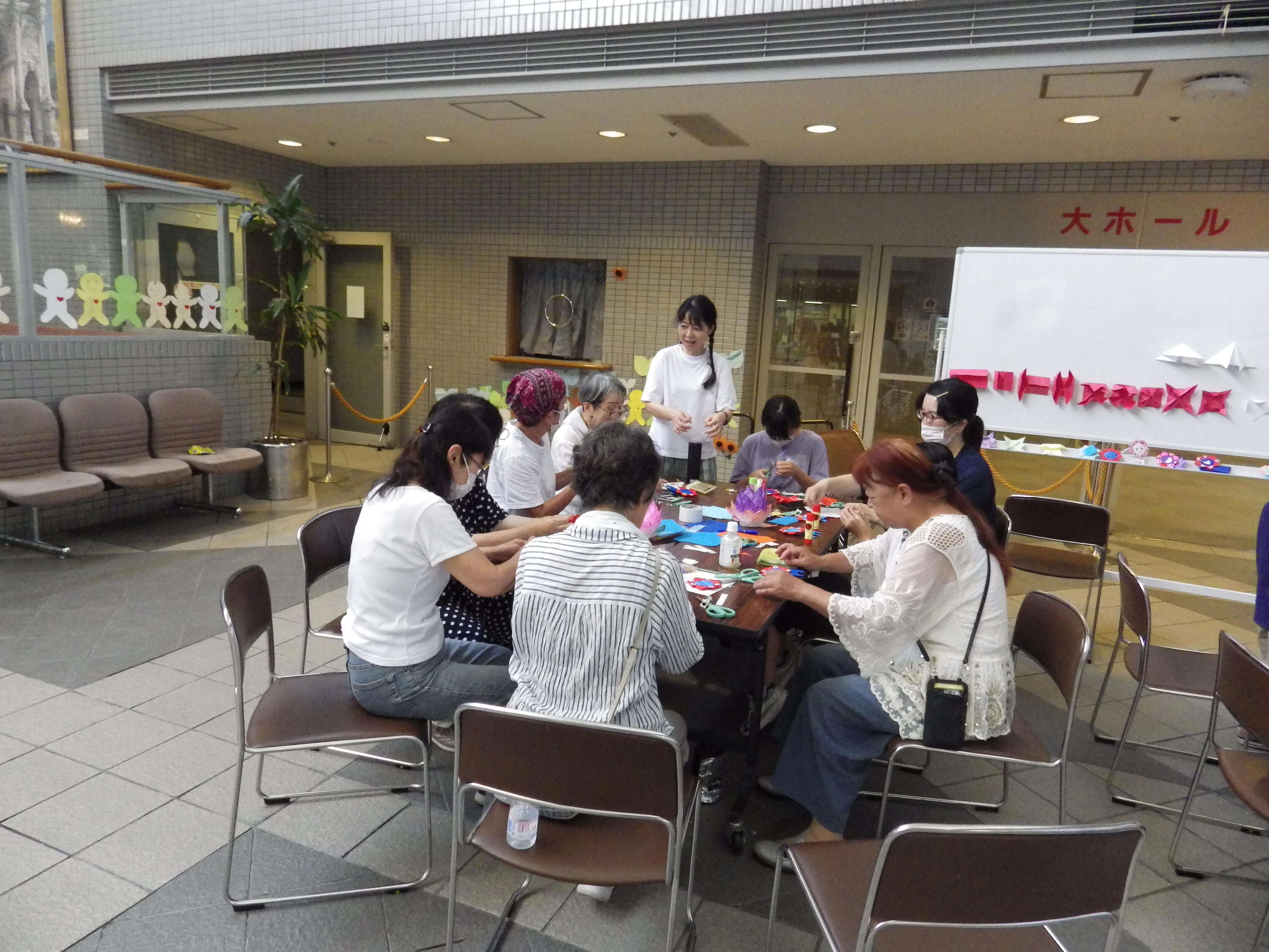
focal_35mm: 22
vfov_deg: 61.1
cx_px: 634
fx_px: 807
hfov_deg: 76.4
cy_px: 476
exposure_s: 1/45
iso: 800
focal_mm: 4
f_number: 3.1
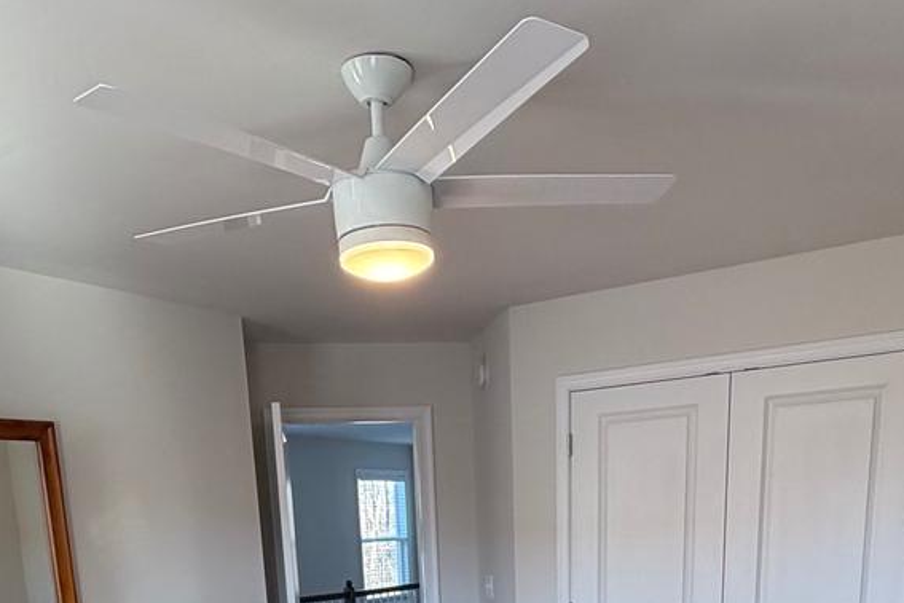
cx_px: 456
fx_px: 929
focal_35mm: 37
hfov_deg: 51.9
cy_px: 755
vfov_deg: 29.8
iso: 200
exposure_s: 1/120
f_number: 2.2
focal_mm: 2.22
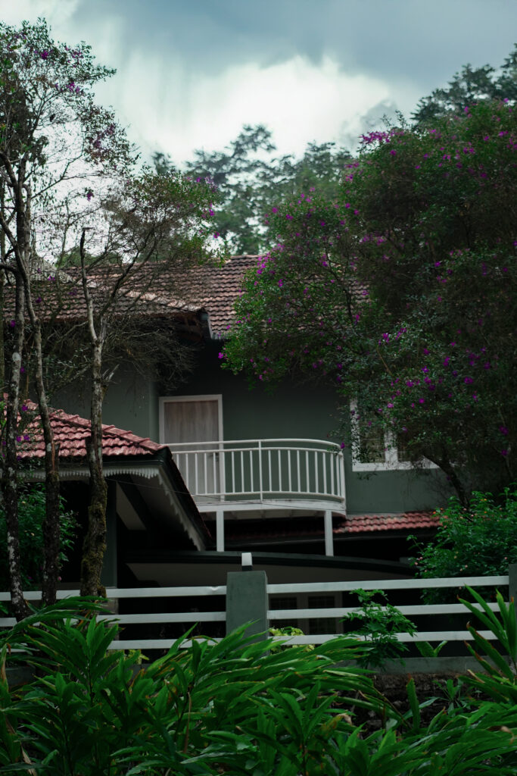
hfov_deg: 16.1
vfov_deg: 23.9
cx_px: 258
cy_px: 388
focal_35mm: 85
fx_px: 1830
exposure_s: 1/100
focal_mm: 85
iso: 1250
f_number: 2.8
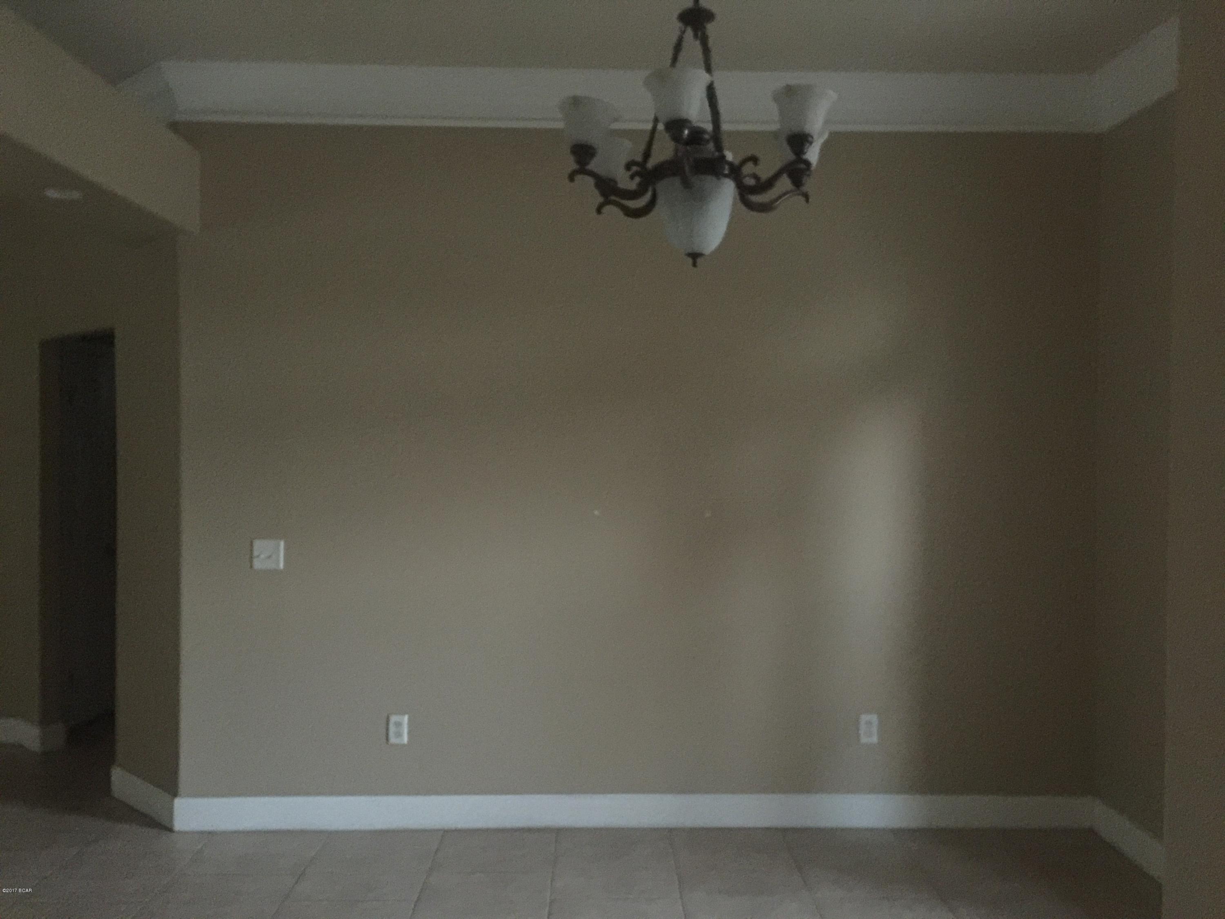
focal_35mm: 29
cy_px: 460
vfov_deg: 48.2
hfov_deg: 61.7
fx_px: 1026
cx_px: 612
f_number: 2.2
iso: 400
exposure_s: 1/4
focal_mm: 4.15
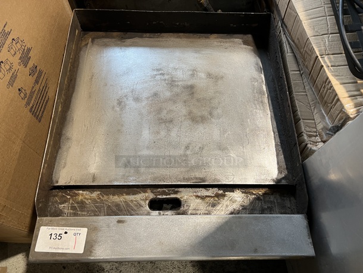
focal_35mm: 26
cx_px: 182
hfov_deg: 67.3
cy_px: 136
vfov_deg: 53.1
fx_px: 273
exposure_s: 1/60
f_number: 1.5
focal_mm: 5.7
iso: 125
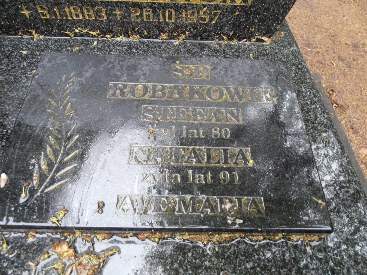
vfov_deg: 56.8
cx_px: 184
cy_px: 138
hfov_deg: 71.6
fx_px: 254
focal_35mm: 24
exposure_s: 1/25
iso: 125
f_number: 3
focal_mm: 4.2
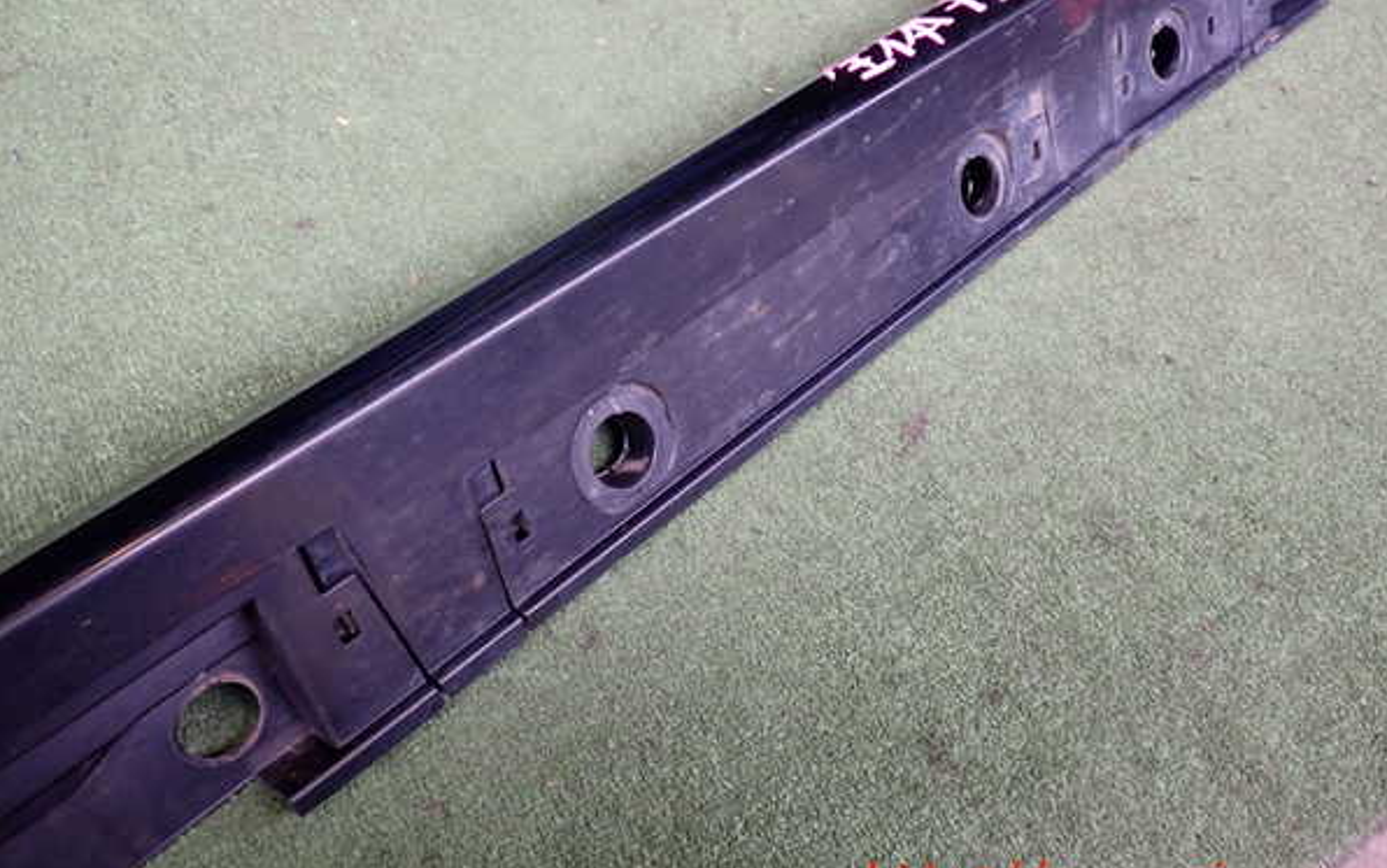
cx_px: 696
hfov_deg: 59.6
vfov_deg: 39.4
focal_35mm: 32
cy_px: 391
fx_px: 1210
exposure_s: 1/100
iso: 200
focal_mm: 5.4
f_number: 2.3
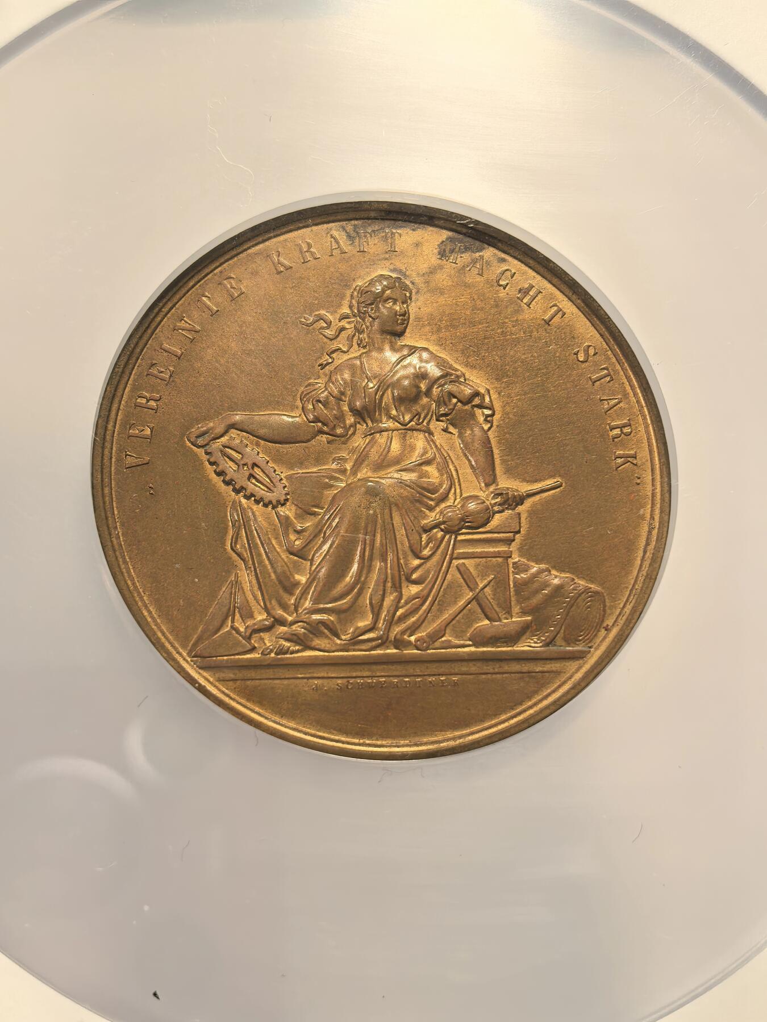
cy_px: 511
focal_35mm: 54
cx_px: 384
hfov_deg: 27.0
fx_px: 1595
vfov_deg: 35.5
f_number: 2
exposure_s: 1/50
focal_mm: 6.98
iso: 160
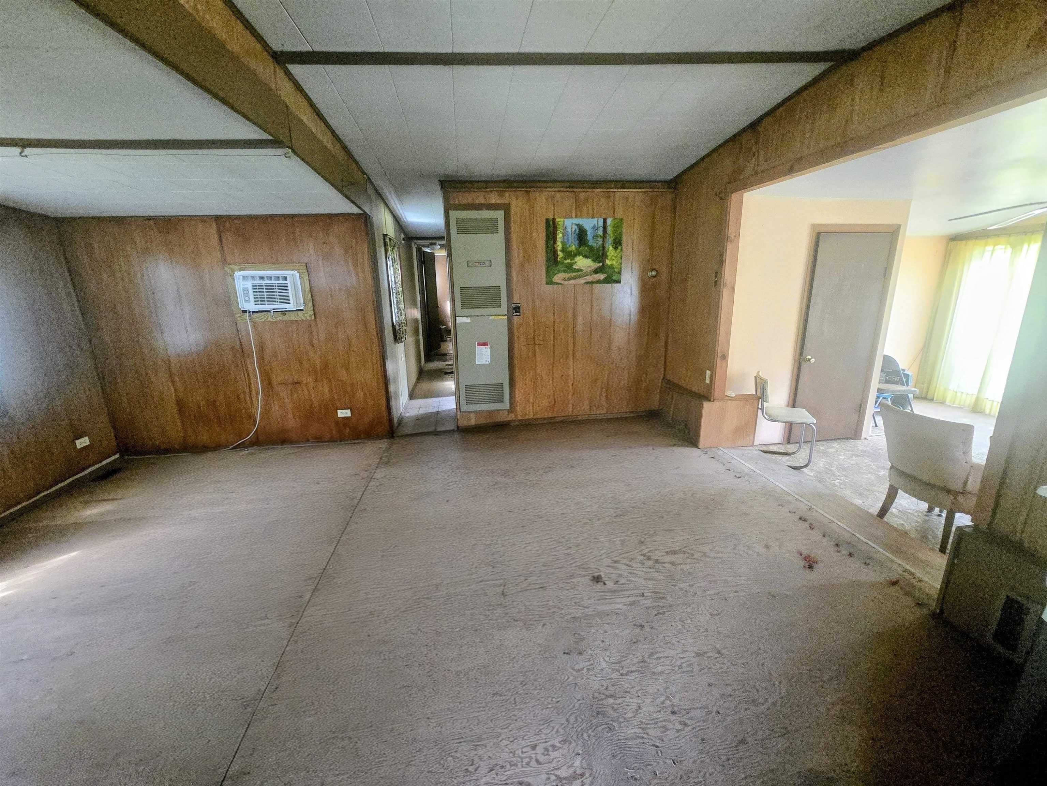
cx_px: 524
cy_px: 393
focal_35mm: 13
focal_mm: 2.2
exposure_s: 1/60
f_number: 2.2
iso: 1250
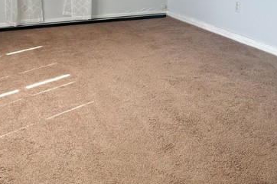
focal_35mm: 53
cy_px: -4
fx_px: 408
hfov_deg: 37.1
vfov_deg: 24.3
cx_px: 88
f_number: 1.78
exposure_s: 1/156
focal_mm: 6.86
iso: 64
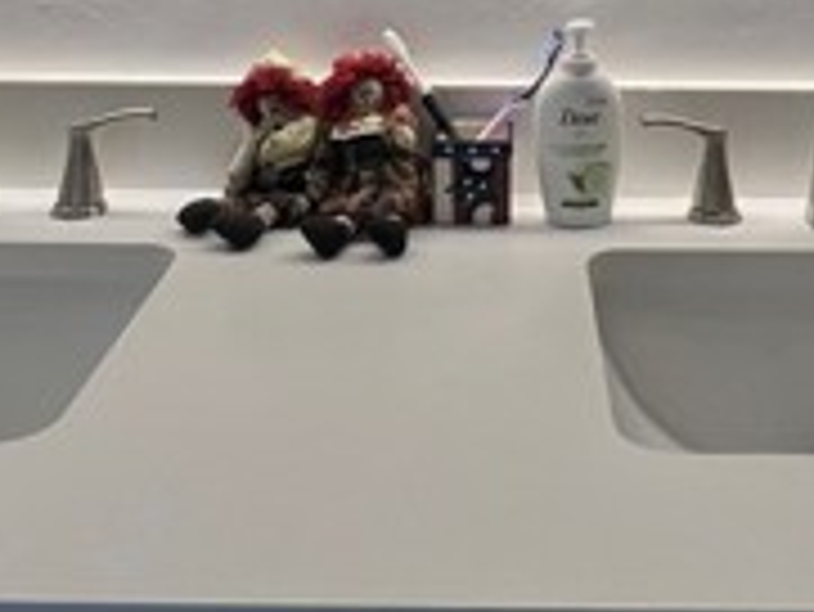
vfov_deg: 25.2
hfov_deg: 41.0
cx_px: 504
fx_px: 1082
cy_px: -266
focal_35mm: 46
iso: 200
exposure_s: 1/99
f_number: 1.8
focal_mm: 1.57
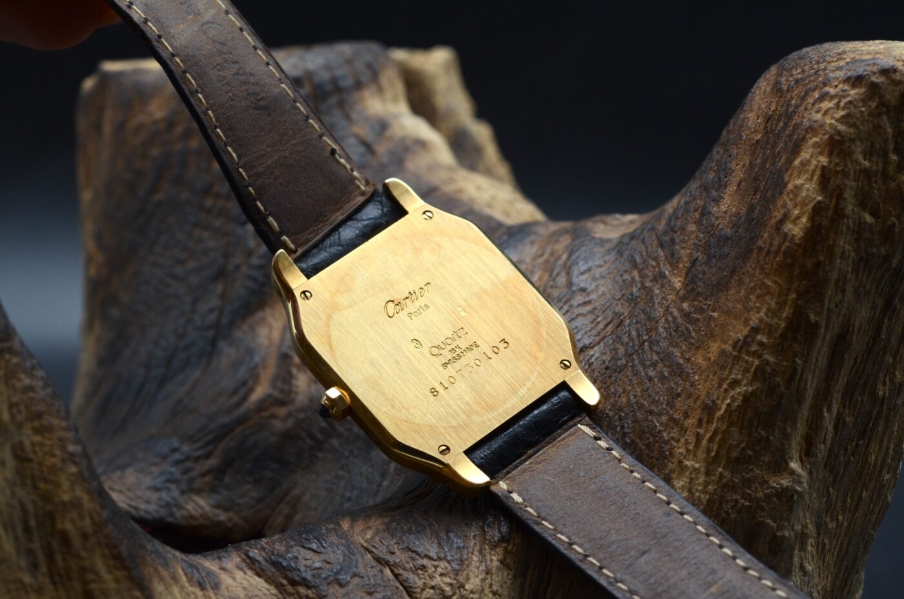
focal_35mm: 90
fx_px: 2256
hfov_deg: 22.7
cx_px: 452
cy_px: 300
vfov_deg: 15.1
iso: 500
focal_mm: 60
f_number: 10
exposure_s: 1/40
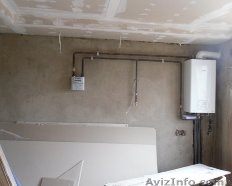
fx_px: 254
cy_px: 94
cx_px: 119
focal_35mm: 37
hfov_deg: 49.1
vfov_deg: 40.1
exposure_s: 1/45
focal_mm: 6.3
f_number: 3.5
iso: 200
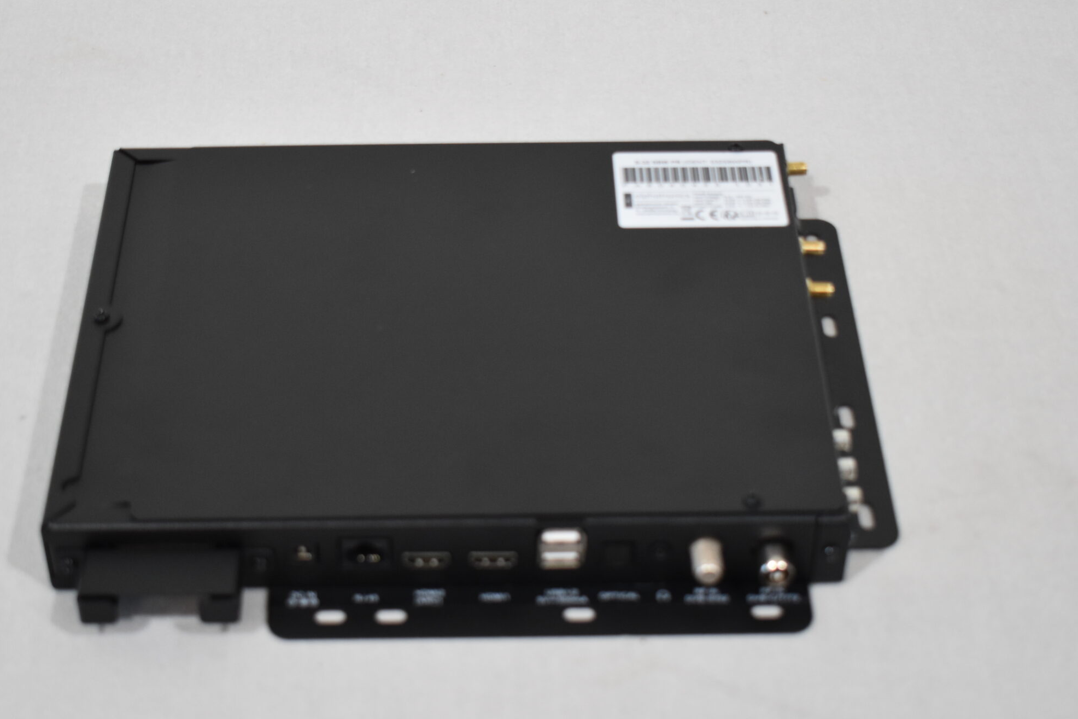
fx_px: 2216
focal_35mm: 74
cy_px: 338
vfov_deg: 18.4
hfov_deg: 27.3
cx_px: 510
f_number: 4.8
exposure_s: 1/125
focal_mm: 38
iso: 800
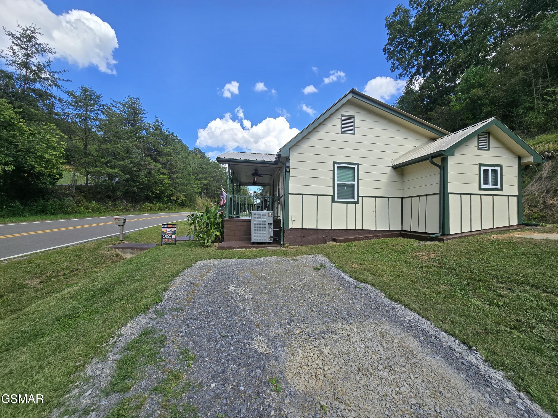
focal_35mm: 13
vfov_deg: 89.9
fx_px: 210
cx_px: 279
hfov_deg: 106.2
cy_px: 209
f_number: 2.2
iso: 50
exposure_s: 1/1245
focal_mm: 2.2
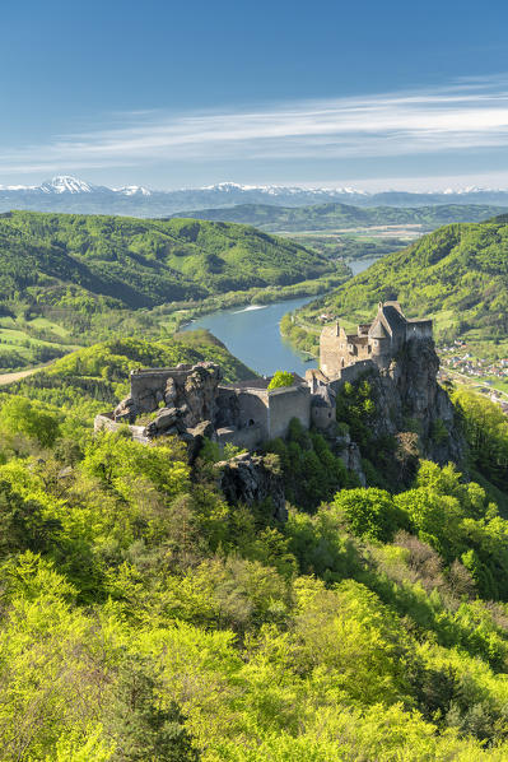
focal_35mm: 60
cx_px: 254
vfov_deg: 33.4
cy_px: 381
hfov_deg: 22.6
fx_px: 1269
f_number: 9
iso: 200
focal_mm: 60
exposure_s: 1/80
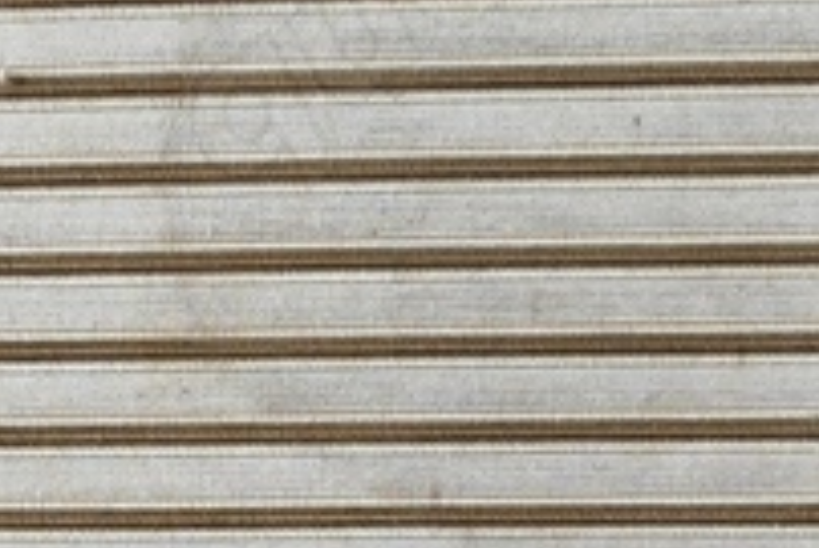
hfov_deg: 12.9
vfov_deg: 6.9
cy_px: 2151
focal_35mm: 158
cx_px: 130
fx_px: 3597
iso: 500
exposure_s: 1/30.5
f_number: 1.8
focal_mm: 5.43
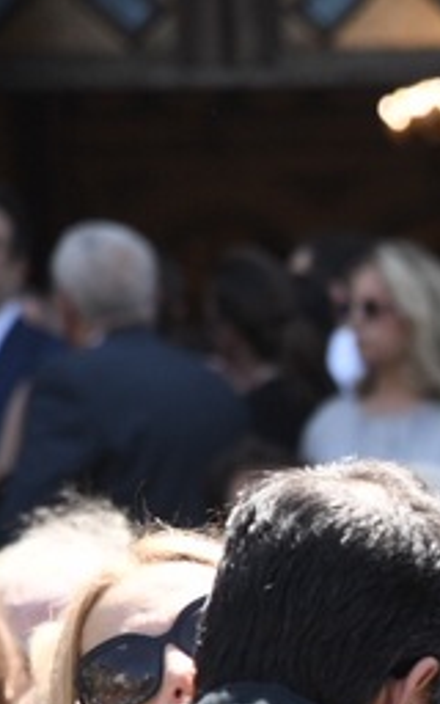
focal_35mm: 368
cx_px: 940
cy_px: 701
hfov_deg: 3.5
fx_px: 7061
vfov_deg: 5.7
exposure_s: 1/250
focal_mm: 120
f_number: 5
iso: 250
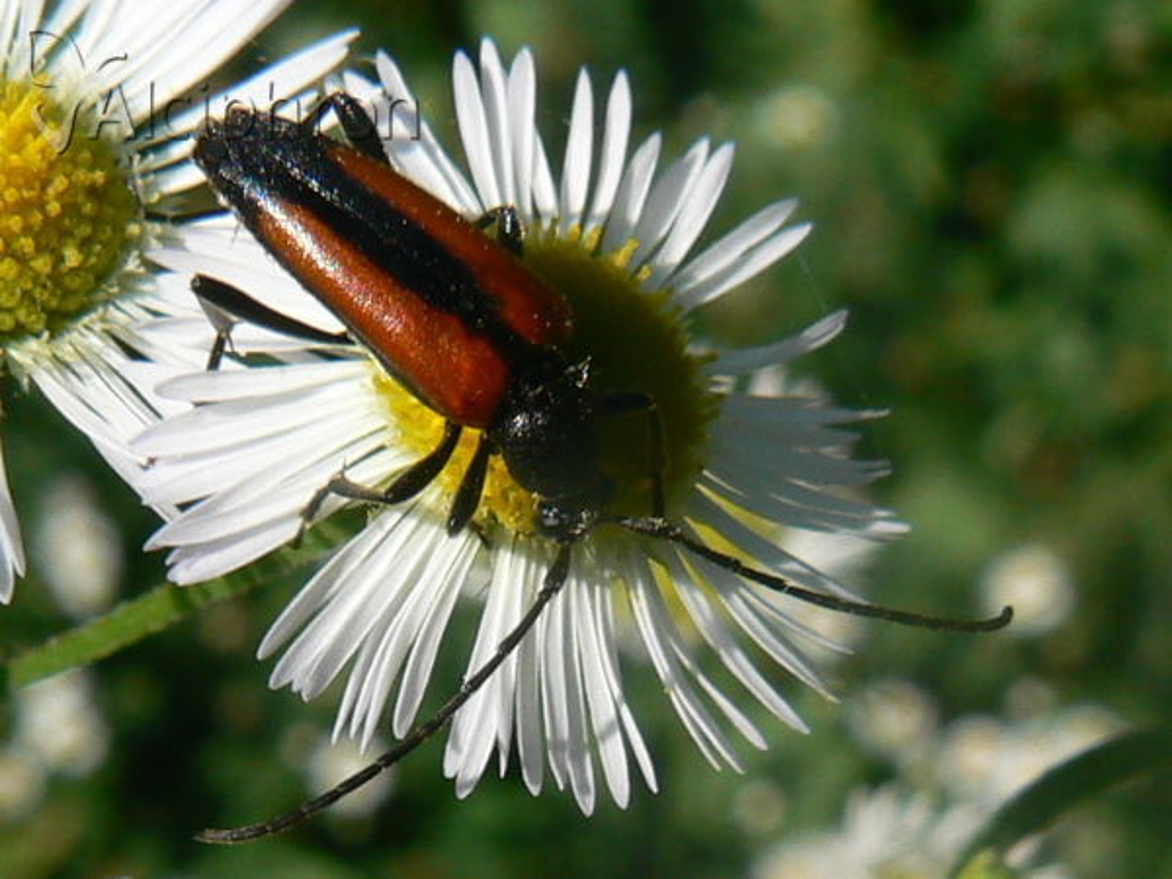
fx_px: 1219
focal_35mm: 36
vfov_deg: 39.7
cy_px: 440
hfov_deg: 51.4
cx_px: 586
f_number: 7.1
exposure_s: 1/400
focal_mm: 6
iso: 80
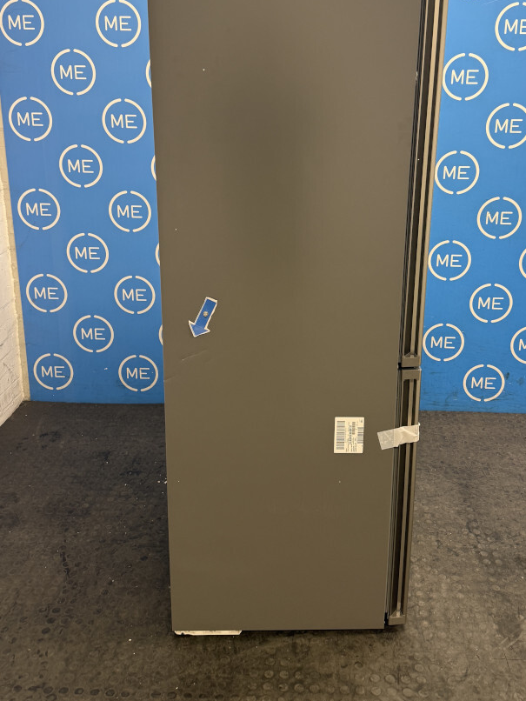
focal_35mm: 34
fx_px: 688
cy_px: 264
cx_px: 296
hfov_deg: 41.7
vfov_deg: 53.4
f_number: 1.78
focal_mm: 6.76
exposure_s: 1/50
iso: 125
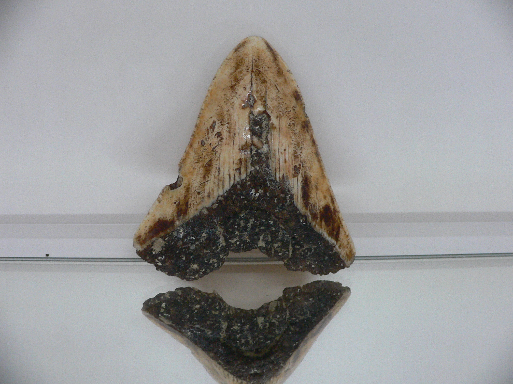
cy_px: 192
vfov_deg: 40.7
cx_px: 256
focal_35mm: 35
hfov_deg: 52.6
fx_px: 519
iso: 200
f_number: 2.8
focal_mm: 4.6
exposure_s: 1/50
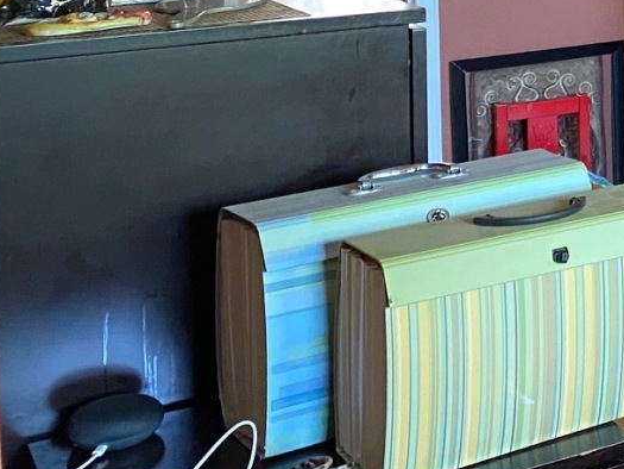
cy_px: -153
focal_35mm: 86
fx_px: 1551
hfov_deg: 19.2
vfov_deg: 16.2
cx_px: 995
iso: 500
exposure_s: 1/60
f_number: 1.8
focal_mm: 4.25
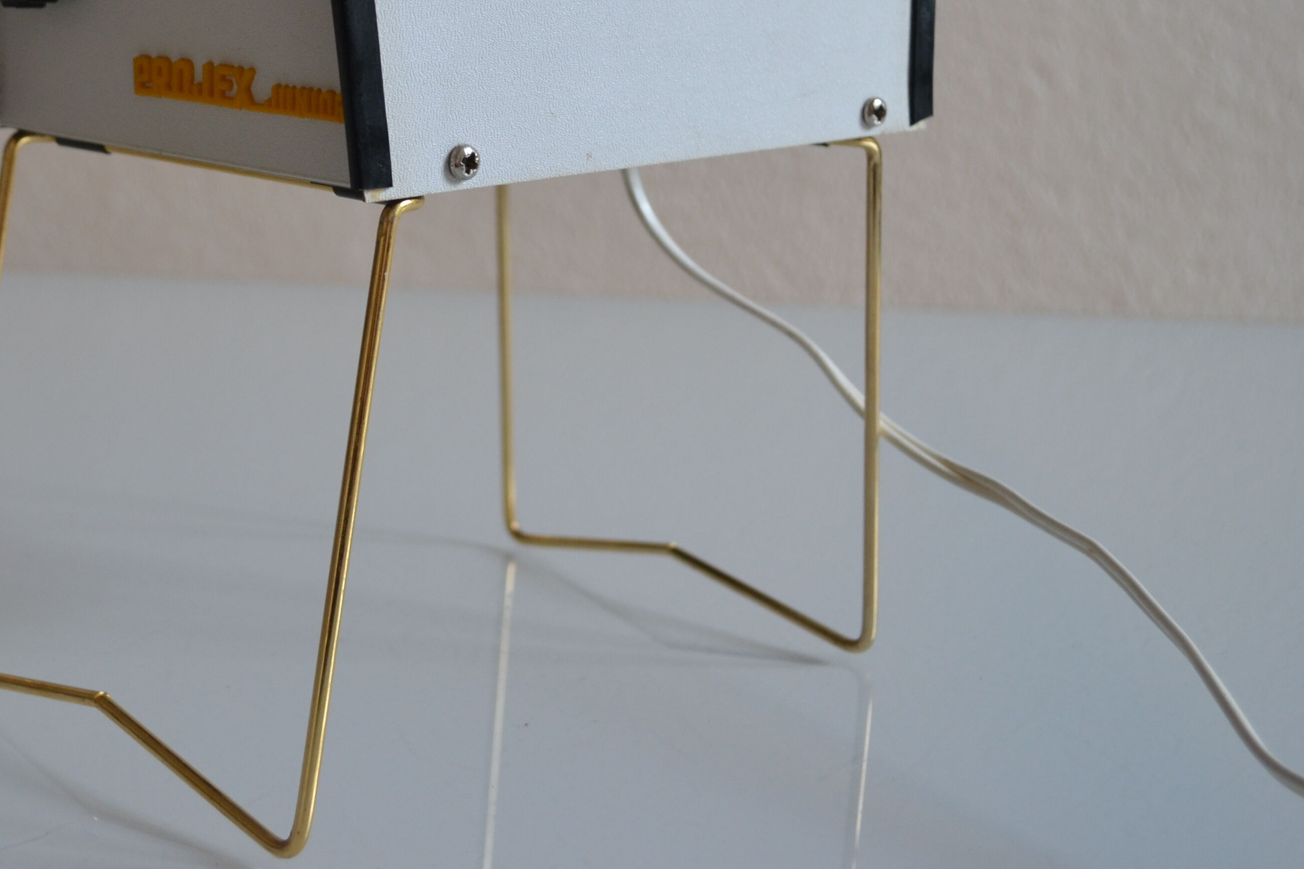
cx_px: 236
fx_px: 2101
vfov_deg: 22.9
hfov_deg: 33.4
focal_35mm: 58
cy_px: 131
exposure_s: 1/60
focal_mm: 22
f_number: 4
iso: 400
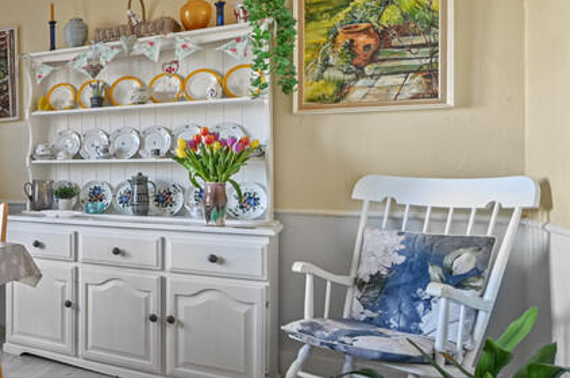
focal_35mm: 34
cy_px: 176
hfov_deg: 42.9
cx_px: -65
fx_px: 538
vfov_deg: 38.7
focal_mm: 14
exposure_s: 1/3
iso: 400
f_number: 8
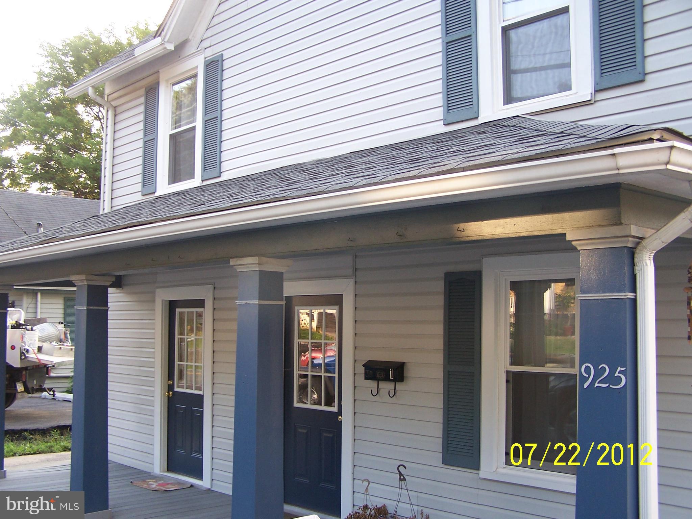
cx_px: 346
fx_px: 760
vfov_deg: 37.7
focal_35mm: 38
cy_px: 260
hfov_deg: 49.0
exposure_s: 1/60
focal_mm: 6.3
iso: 80
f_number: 2.8
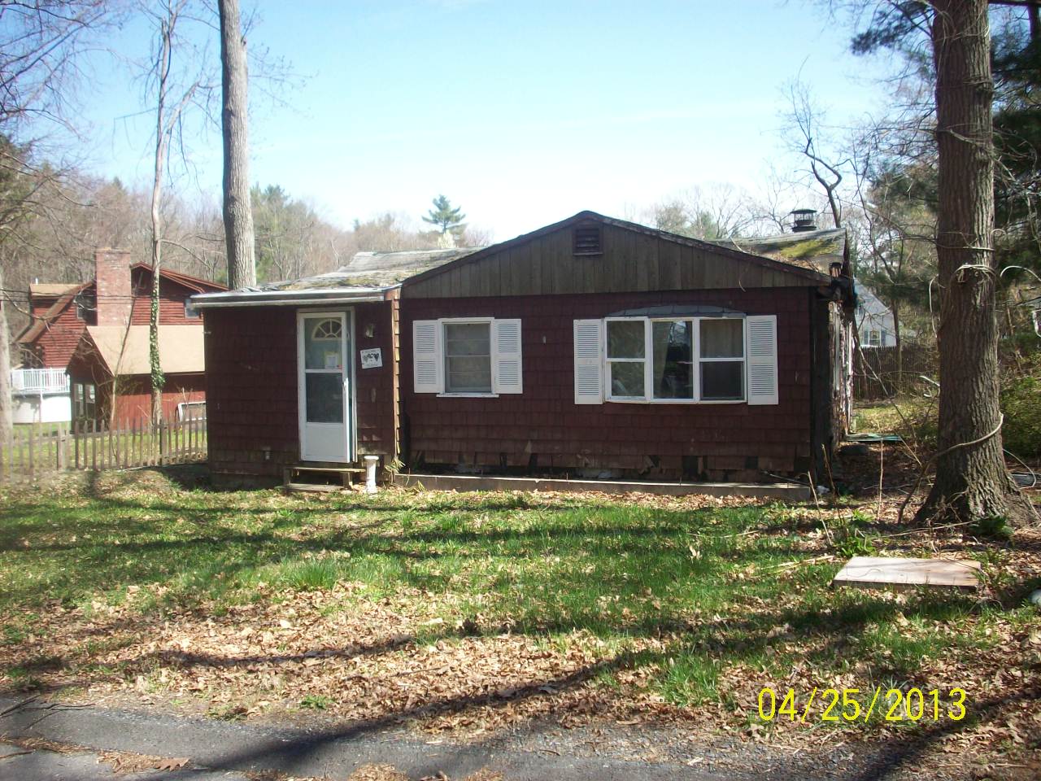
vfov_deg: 38.7
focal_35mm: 37
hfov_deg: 50.1
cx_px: 520
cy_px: 390
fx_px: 1113
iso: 80
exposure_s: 1/452
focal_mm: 6.2
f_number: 2.8
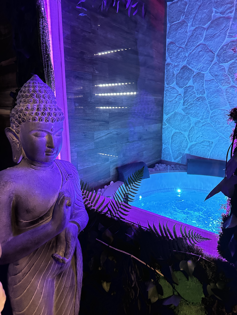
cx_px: 118
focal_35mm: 24
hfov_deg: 56.8
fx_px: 219
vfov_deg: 71.6
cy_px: 158
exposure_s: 1/25
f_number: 1.78
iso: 800
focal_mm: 6.86
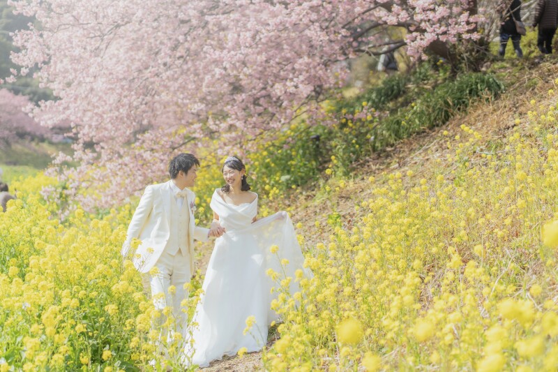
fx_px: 1317
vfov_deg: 16.1
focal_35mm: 85
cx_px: 279
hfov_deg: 23.9
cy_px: 186
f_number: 1.8
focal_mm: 85
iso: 200
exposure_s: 1/5000
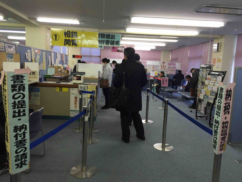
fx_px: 203
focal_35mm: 29
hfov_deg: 61.7
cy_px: 91
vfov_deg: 48.2
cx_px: 121
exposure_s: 1/100
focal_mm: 4.15
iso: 50
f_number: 2.2
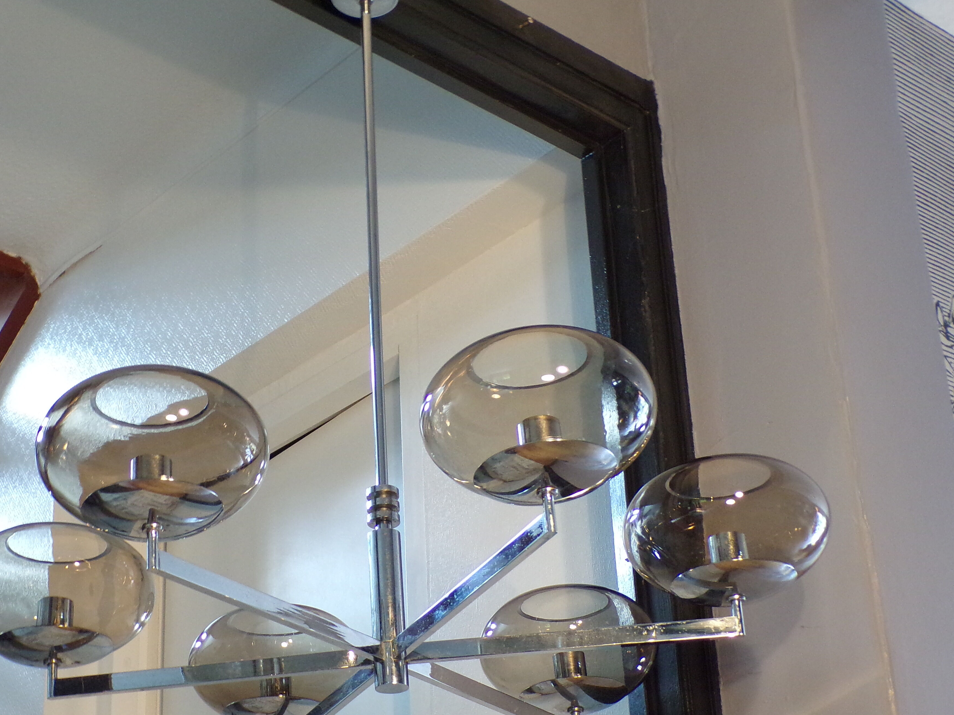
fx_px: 1791
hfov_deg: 29.8
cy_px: 431
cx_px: 407
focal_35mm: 65
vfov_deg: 22.5
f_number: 3.5
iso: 264
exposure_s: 1/17
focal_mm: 8.7
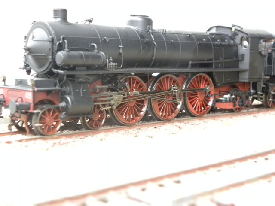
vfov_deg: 22.3
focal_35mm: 66
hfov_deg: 29.4
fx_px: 524
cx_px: 138
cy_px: 103
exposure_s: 1/21.7
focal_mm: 11.8
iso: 400
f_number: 3.5
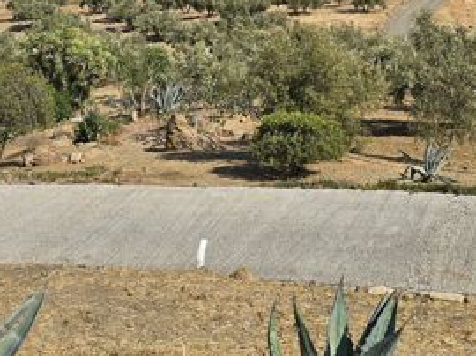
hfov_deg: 32.1
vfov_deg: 23.6
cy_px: 21
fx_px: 824
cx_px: 191
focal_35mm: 60
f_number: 1.7
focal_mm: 6.3
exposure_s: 1/1339
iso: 12
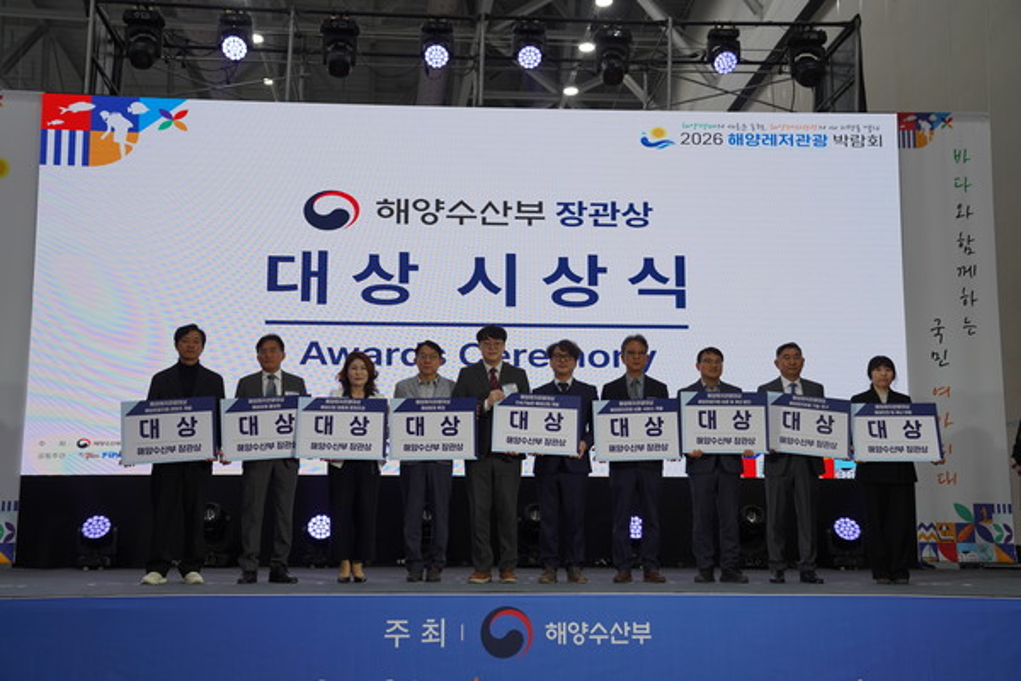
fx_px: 1191
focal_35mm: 42
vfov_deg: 31.9
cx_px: 510
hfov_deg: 46.4
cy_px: 340
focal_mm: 42
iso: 250
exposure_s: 1/160
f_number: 4
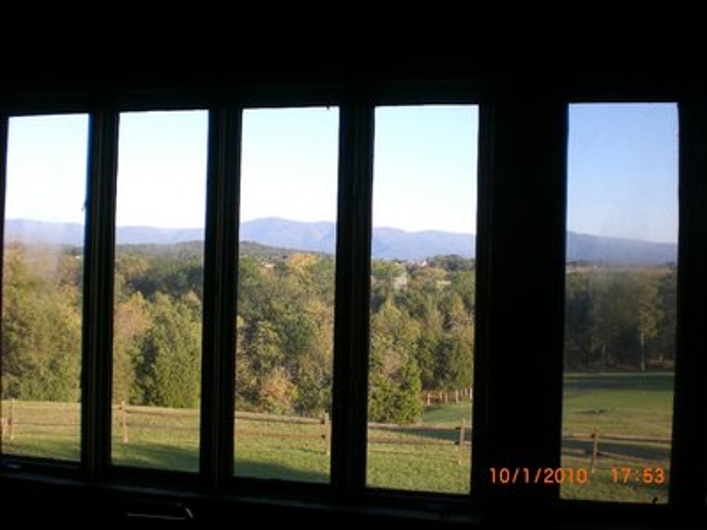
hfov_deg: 49.0
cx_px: 354
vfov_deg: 37.7
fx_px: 776
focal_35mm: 38
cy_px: 265
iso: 50
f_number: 3.1
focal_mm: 6.3
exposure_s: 1/250
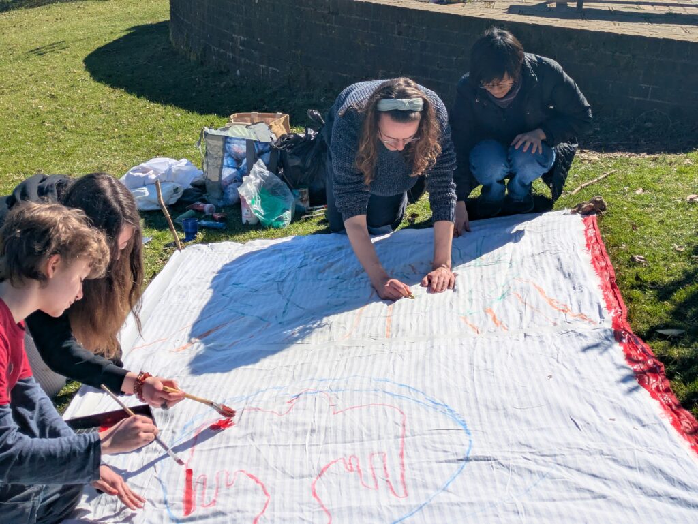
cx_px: 349
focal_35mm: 51
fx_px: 1029
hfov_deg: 37.5
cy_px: 262
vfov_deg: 28.6
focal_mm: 5.43
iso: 48
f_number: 1.89
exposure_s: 1/3401
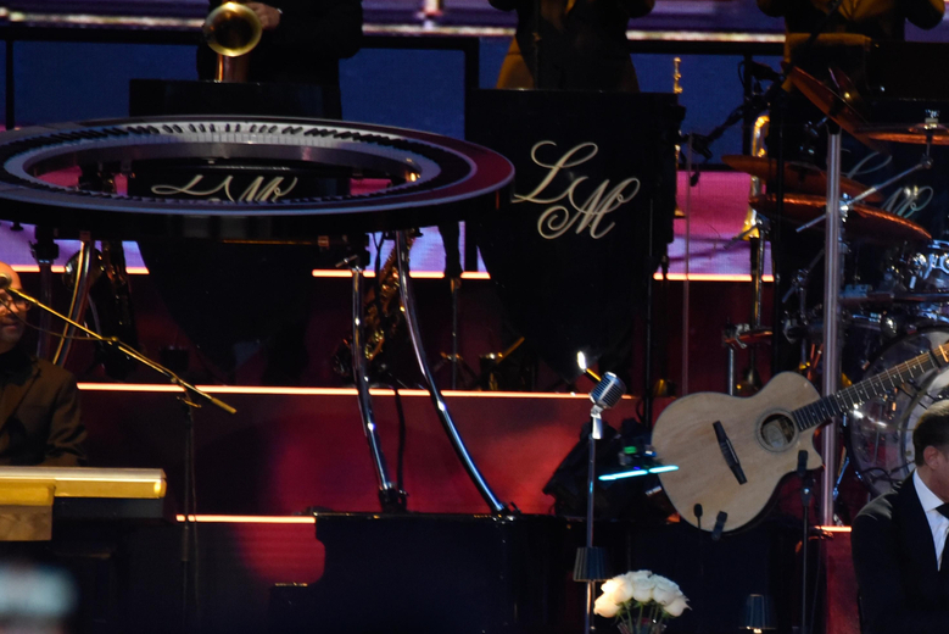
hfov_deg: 3.3
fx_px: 16244
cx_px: 828
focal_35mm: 616
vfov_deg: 2.2
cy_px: 457
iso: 3200
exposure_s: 1/200
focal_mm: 300
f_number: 5.6
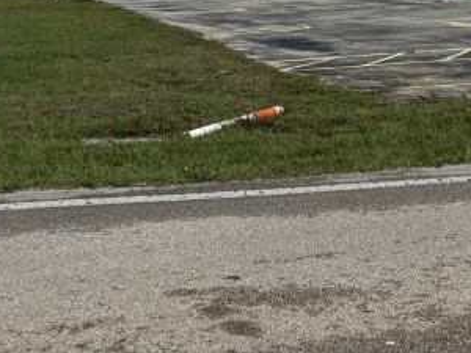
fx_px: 1116
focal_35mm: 82
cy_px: -235
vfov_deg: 15.9
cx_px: 485
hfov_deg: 22.8
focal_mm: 6.76
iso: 80
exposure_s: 1/5814
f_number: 1.78
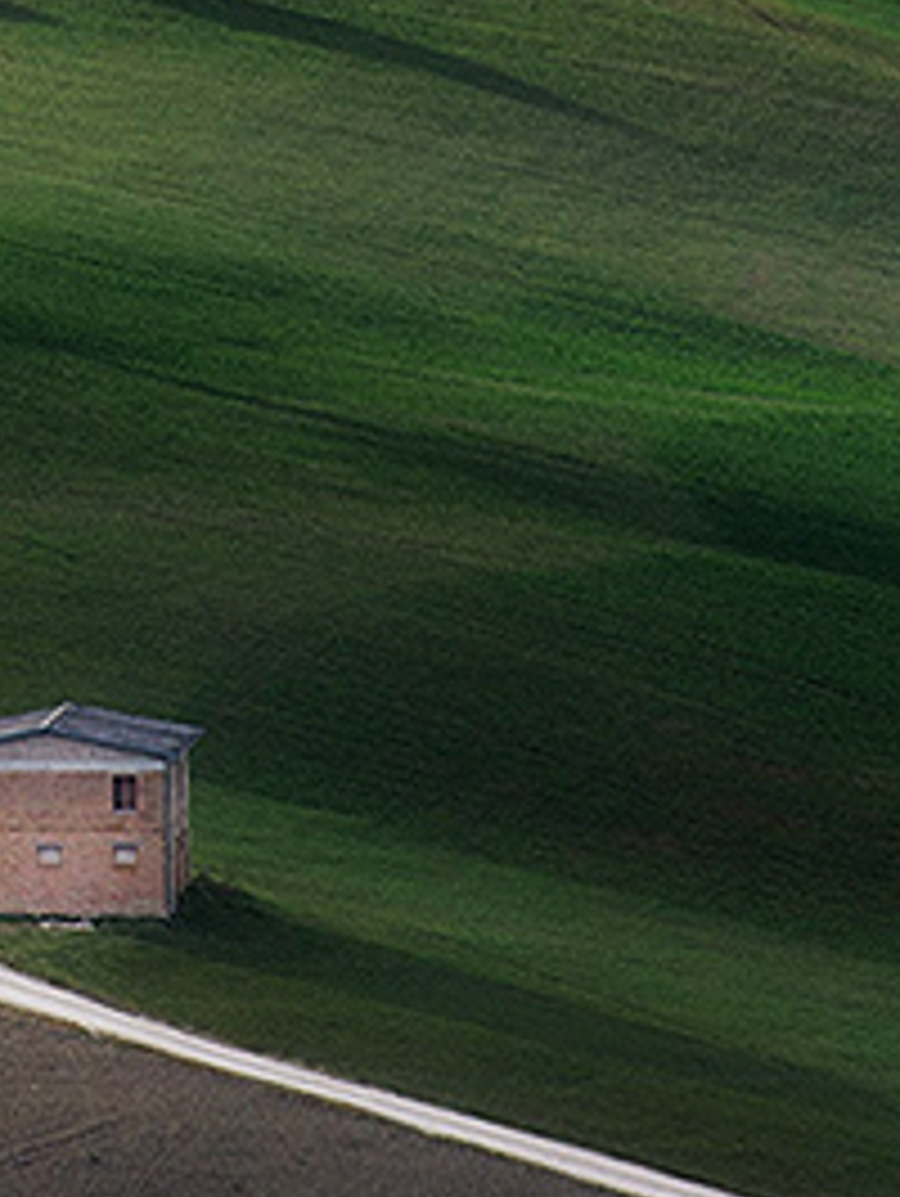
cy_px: 198
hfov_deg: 1.5
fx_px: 35441
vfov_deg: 1.9
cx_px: -108
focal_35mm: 1024
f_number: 7.1
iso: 100
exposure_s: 1/125
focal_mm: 210
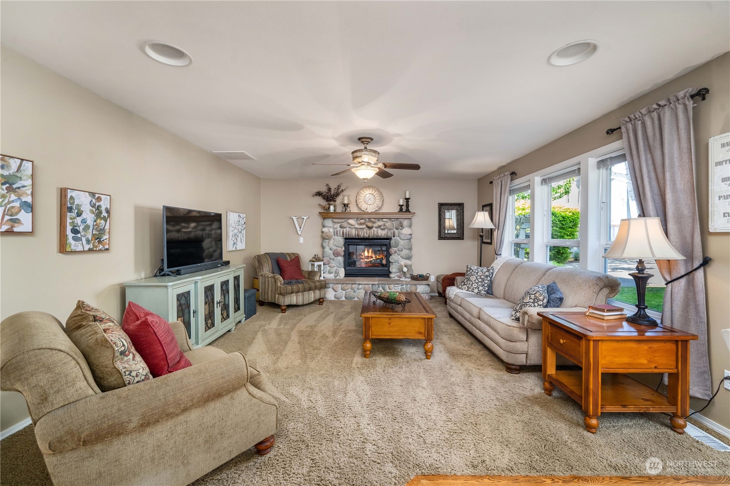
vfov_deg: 81.2
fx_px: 284
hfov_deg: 104.3
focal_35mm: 14
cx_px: 365
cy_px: 243
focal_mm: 14
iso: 1000
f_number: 6.7
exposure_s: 1/3
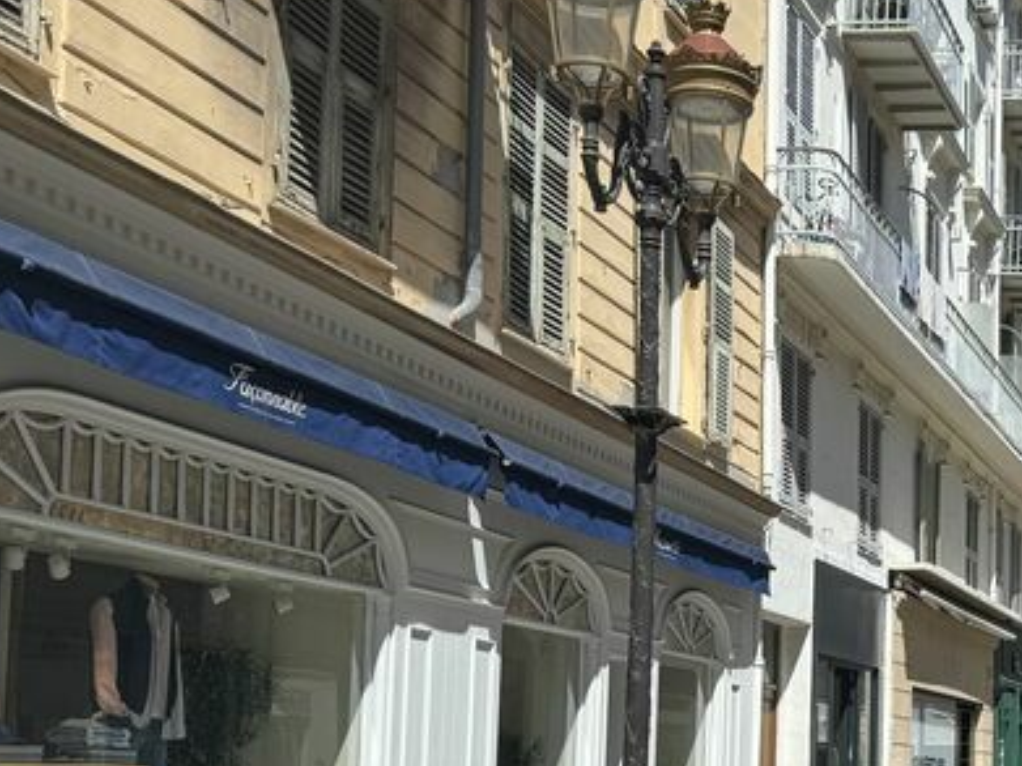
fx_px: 1741
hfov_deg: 29.8
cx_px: 1087
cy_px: 651
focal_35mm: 59
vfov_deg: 24.3
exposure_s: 1/3247
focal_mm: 6.76
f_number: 1.78
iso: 80
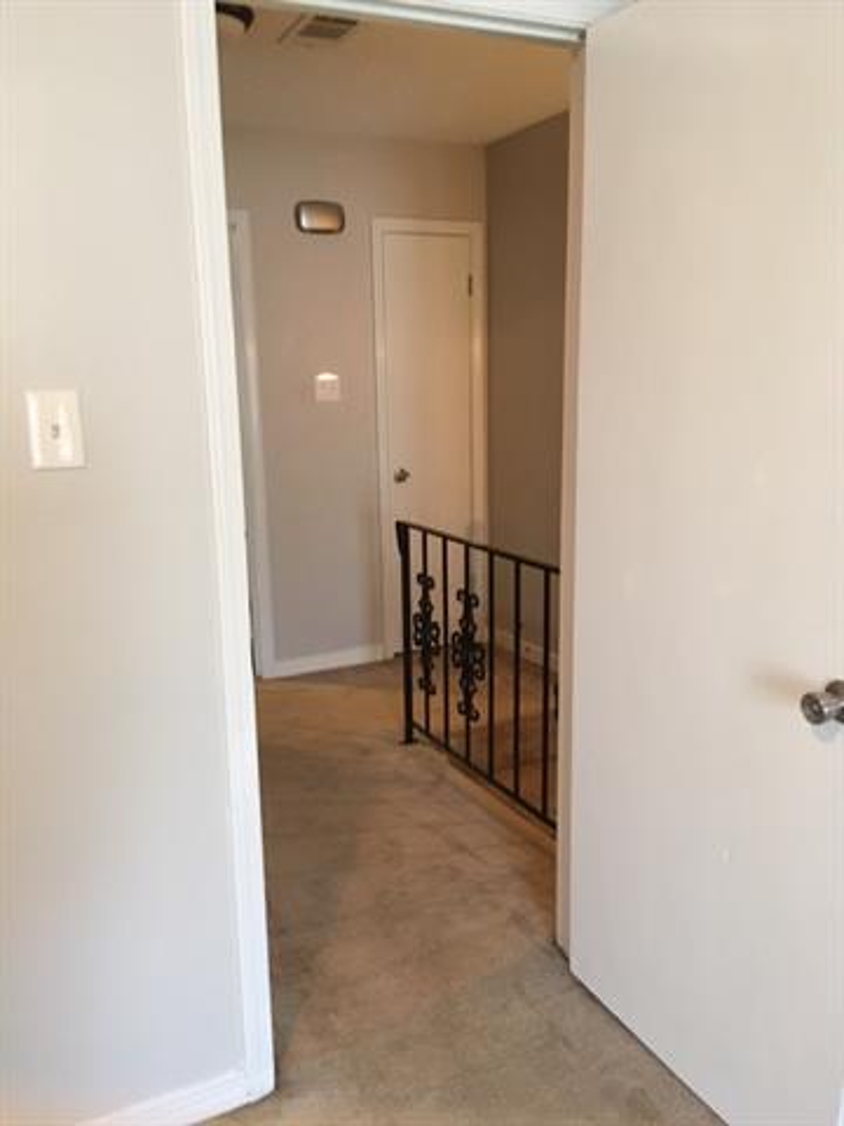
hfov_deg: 48.2
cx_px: 422
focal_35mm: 29
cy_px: 563
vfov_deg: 61.7
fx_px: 943
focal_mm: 4.15
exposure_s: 1/24
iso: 200
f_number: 2.2
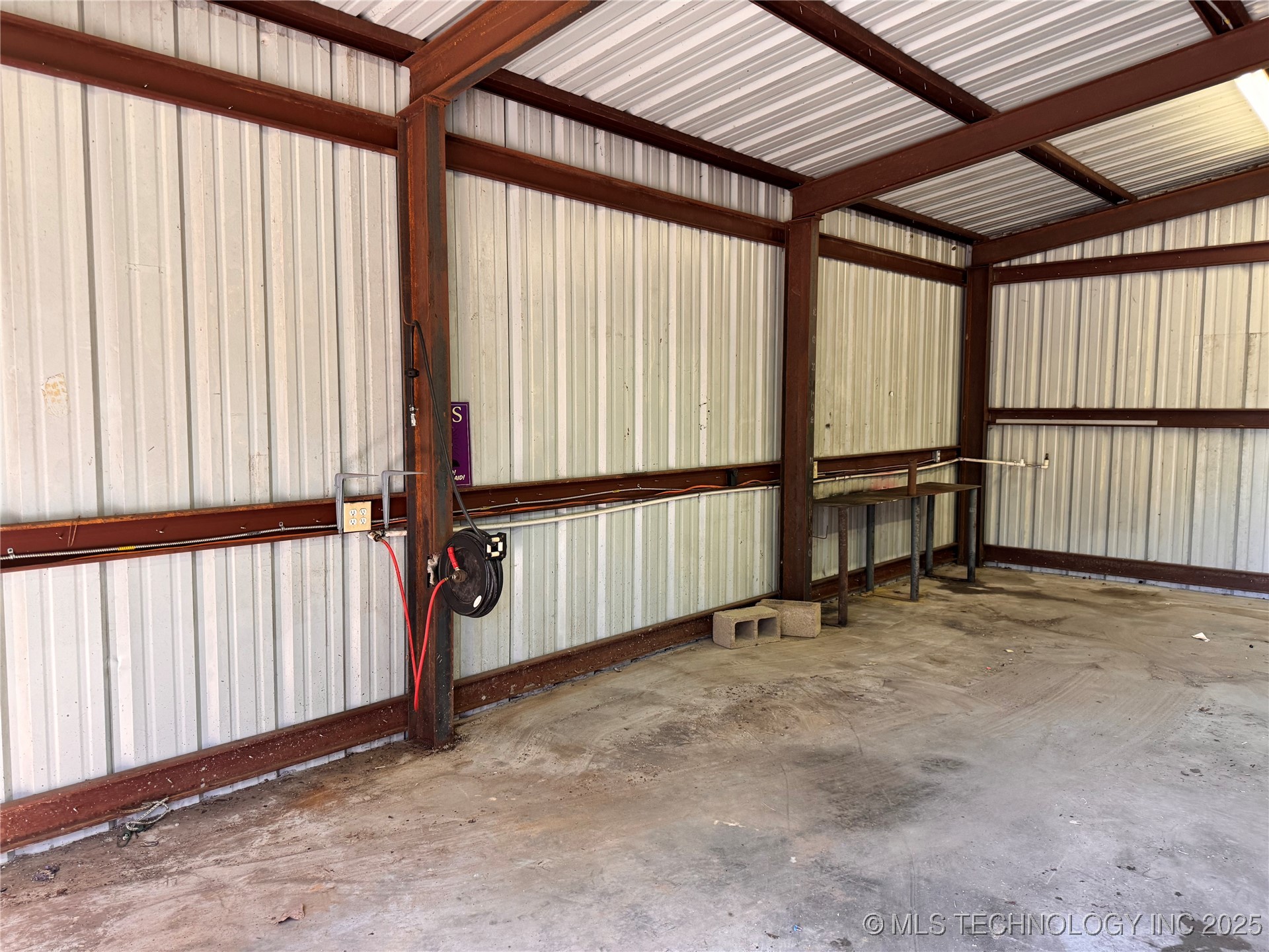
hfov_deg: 71.6
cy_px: 476
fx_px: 880
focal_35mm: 24
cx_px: 634
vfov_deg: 56.8
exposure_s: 1/120
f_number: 1.78
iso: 160
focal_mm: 6.76
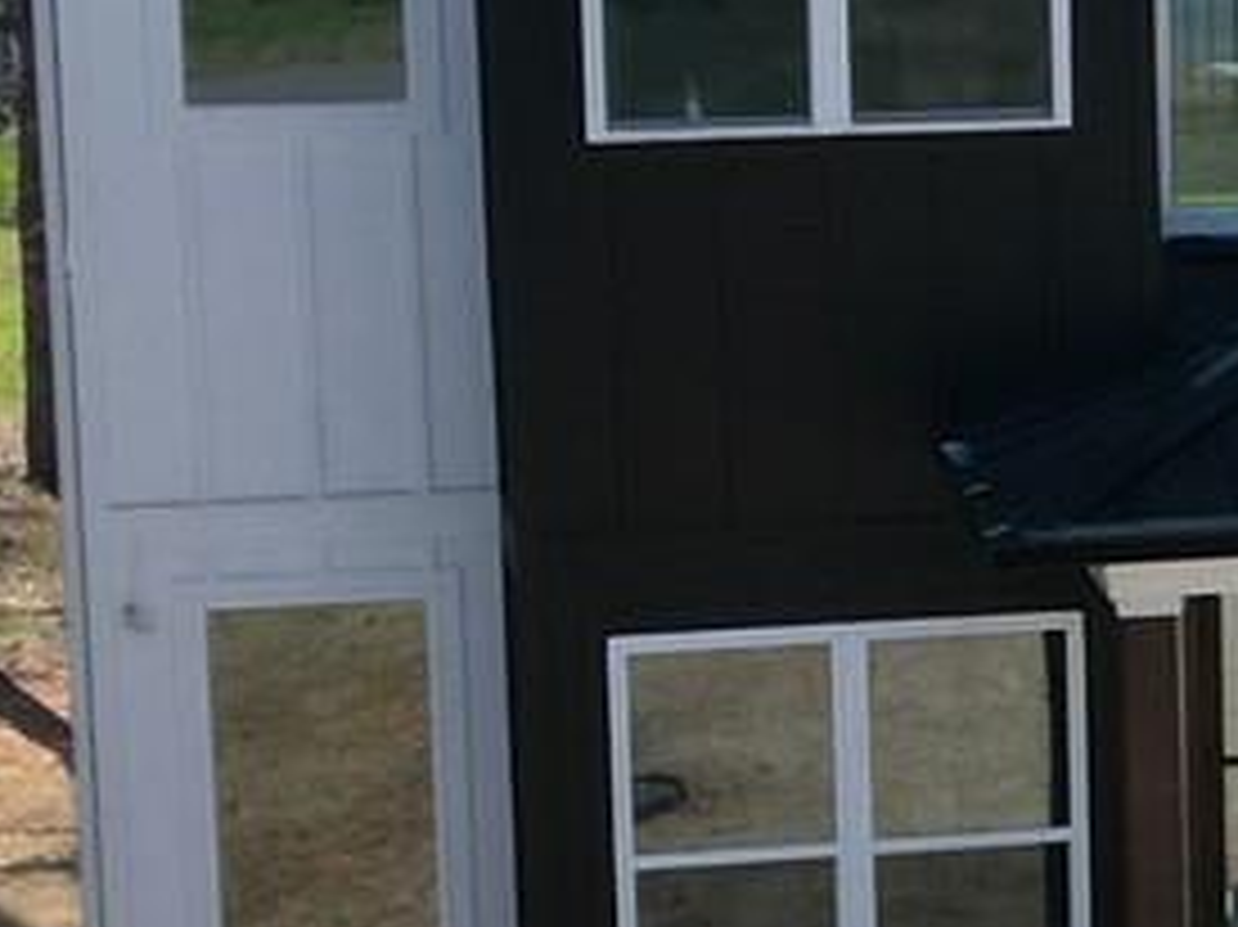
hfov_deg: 10.5
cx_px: 2152
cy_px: 495
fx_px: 6399
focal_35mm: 179
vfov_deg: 8.3
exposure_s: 1/3200
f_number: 1.7
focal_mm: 6.72
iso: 200
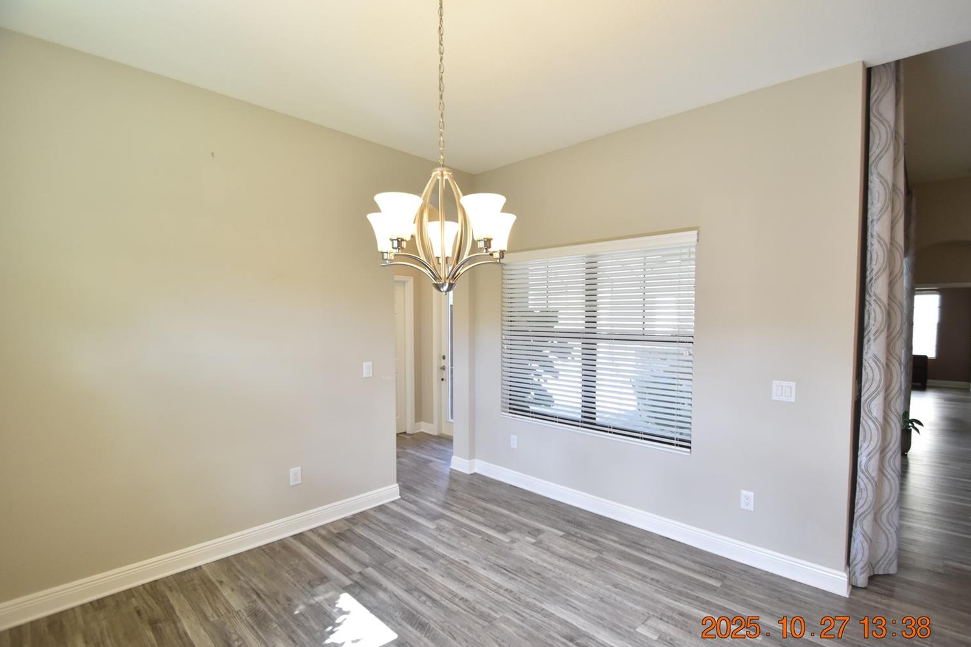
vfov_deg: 73.7
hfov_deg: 96.7
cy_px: 334
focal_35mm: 16
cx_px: 511
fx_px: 431
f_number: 3.5
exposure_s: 1/125
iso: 800
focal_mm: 10
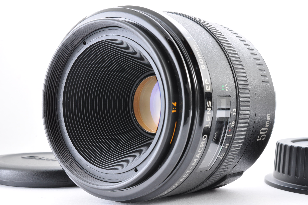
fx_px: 513
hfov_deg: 33.4
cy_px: 102
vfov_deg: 22.6
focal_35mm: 60
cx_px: 154
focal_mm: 40
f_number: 22
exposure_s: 1/200
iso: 200
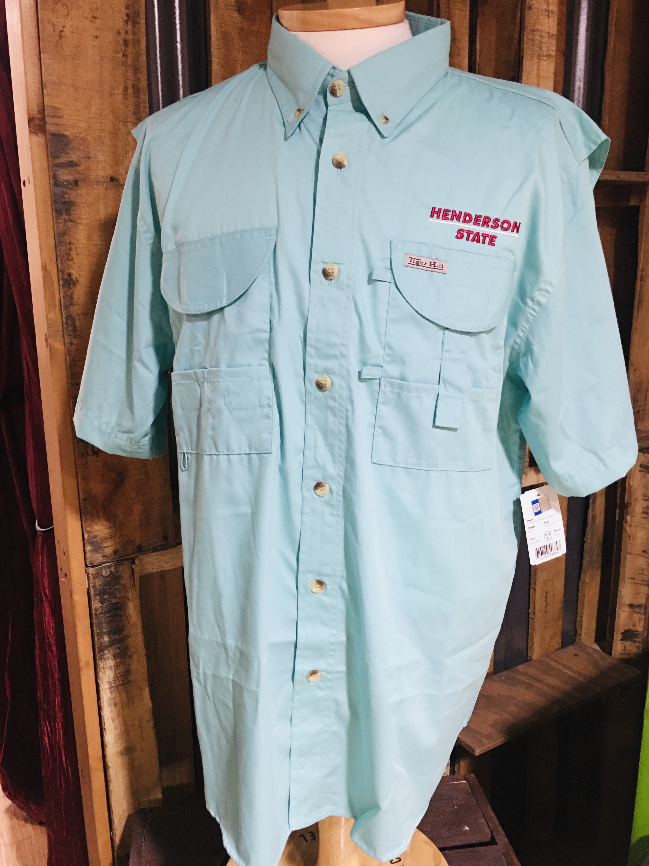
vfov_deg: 61.7
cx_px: 324
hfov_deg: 48.2
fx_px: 725
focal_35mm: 29
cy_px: 433
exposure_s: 1/10
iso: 100
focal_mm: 4.15
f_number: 2.2
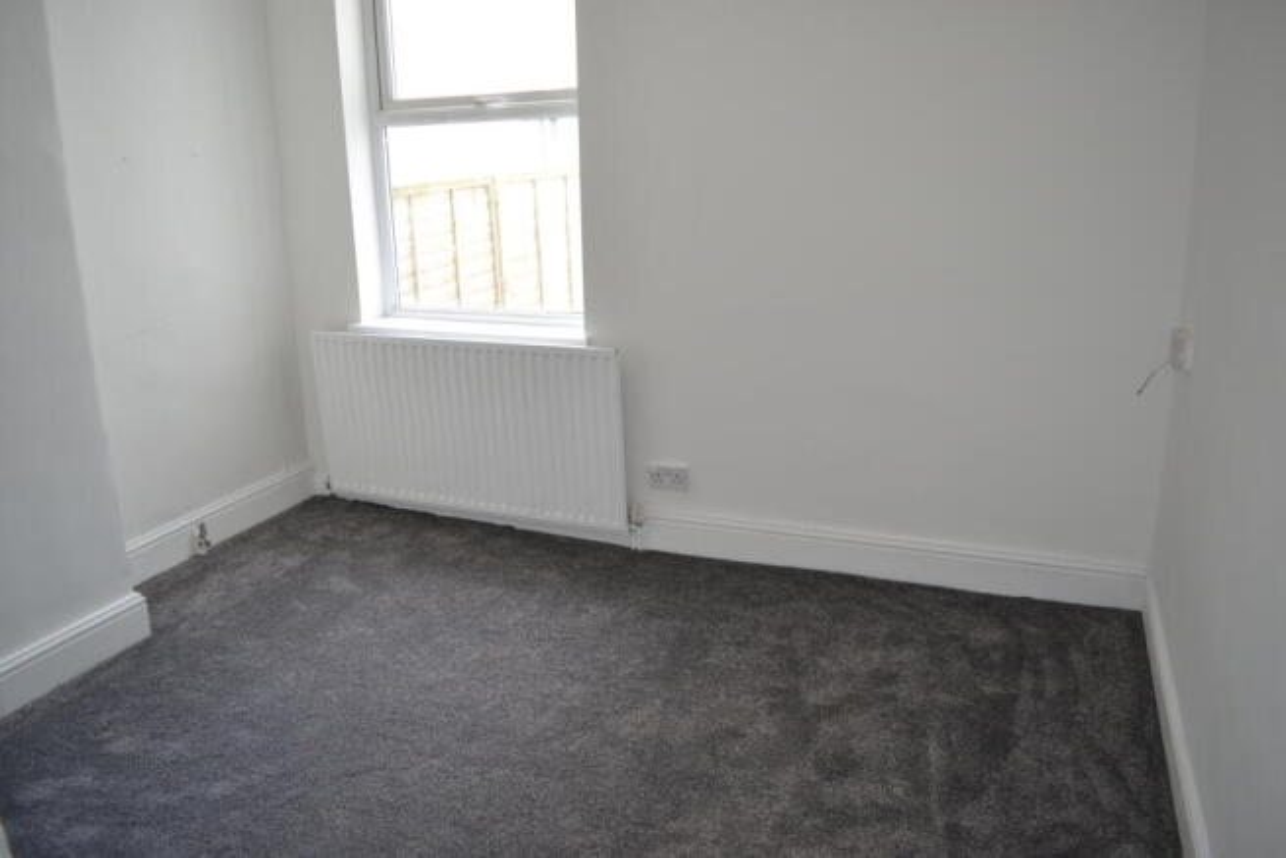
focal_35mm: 27
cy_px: 429
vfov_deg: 48.0
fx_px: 965
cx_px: 643
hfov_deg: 67.4
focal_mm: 18
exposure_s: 1/60
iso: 500
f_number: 3.5
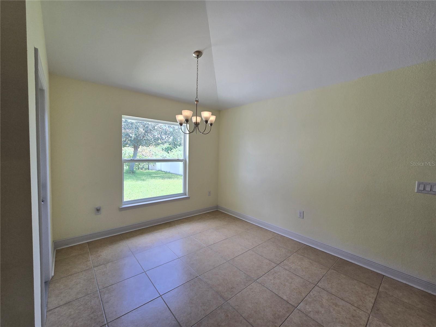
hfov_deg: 106.2
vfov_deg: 89.9
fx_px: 164
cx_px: 218
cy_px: 164
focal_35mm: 13
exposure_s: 1/120
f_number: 2.2
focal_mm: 2.2
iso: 64
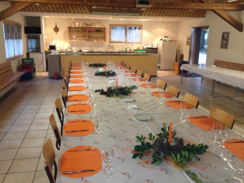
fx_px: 247
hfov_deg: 52.6
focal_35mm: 35
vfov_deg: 40.7
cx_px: 122
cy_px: 92
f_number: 2.4
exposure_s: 1/20
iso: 250
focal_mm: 4.28
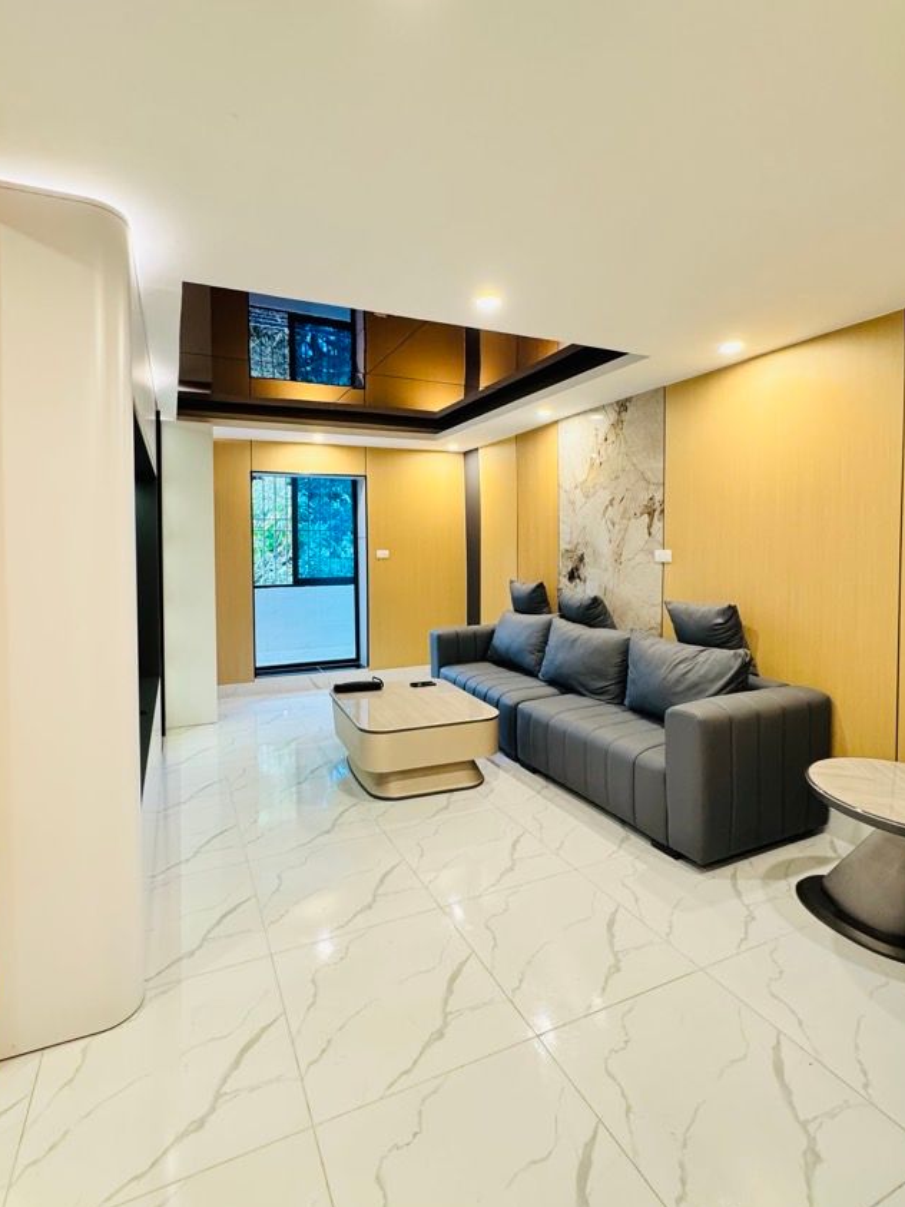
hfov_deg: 74.6
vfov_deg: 90.9
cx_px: 420
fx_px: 593
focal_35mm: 17
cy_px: 561
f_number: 2.2
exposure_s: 1/50
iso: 400
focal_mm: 2.22
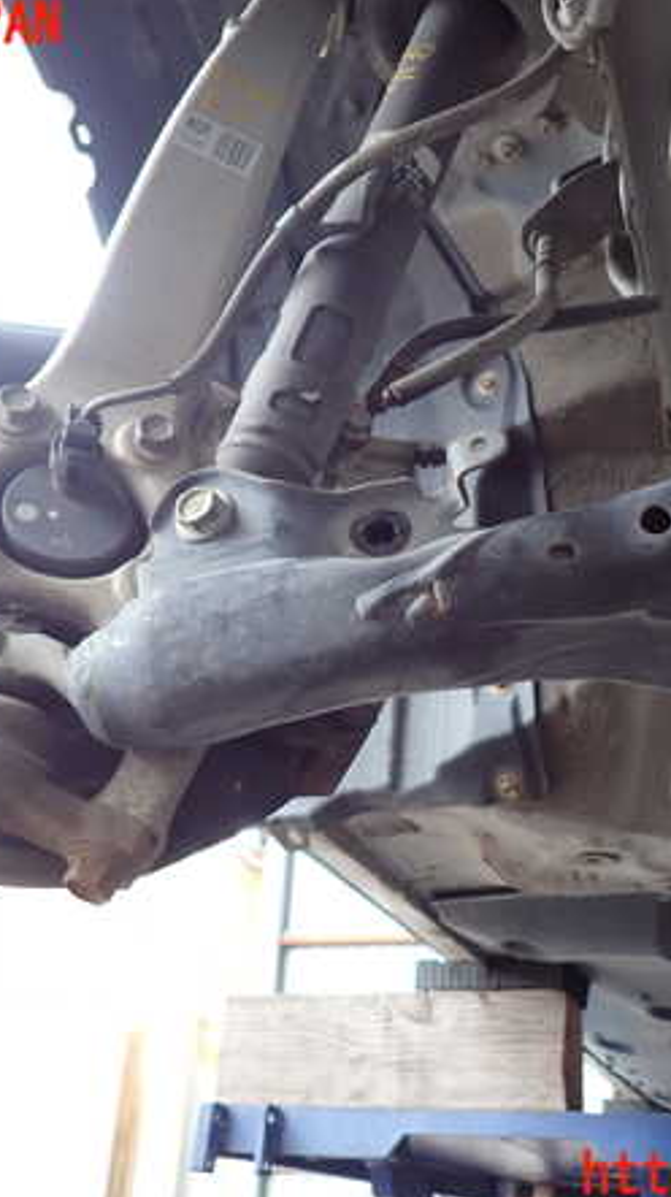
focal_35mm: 37
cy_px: 601
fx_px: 1173
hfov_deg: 31.9
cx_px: 381
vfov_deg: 54.0
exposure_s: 1/60
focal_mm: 4.5
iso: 100
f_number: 2
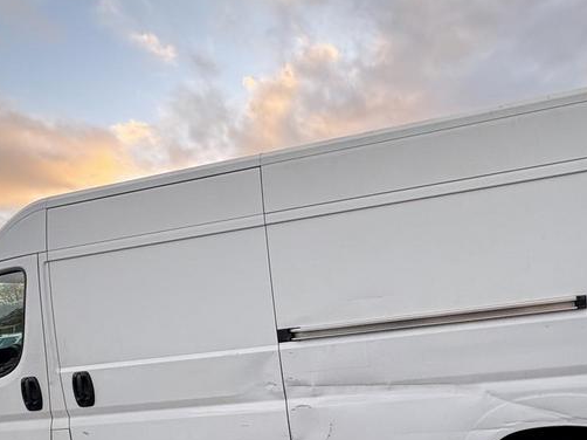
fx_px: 424
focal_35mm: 25
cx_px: 291
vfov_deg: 51.9
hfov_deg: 69.4
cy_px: 343
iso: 50
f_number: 2.2
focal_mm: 2.22
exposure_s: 1/99
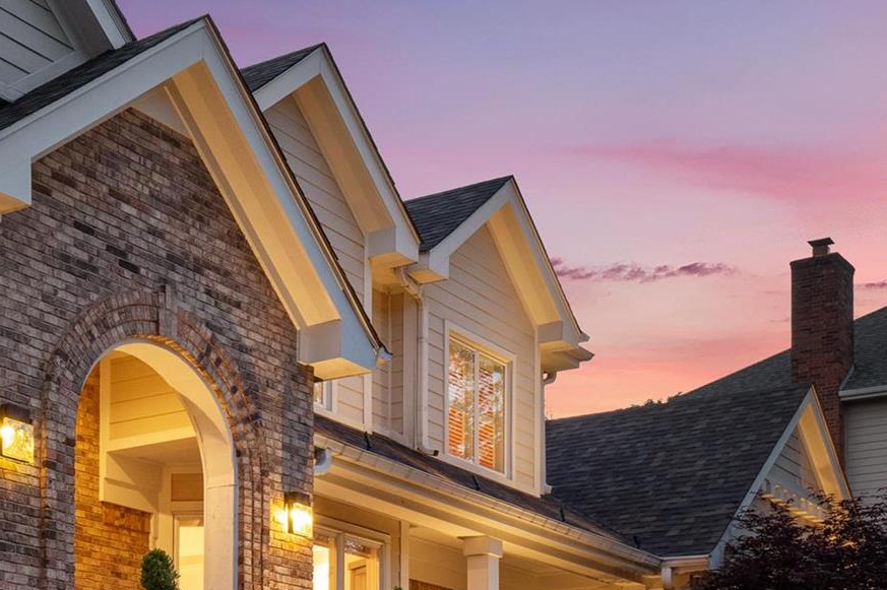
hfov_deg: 30.1
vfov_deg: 20.5
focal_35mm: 66
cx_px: 230
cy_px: 388
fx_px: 1625
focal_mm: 18
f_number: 10
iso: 400
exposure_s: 1
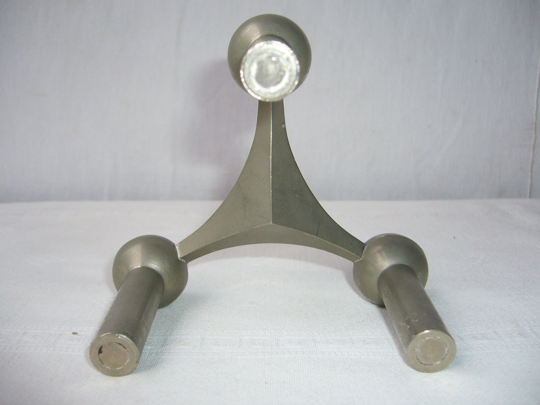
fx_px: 546
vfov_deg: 40.7
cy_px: 202
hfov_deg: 52.6
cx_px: 270
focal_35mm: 35
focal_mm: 5.8
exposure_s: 1/400
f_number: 2.8
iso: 80
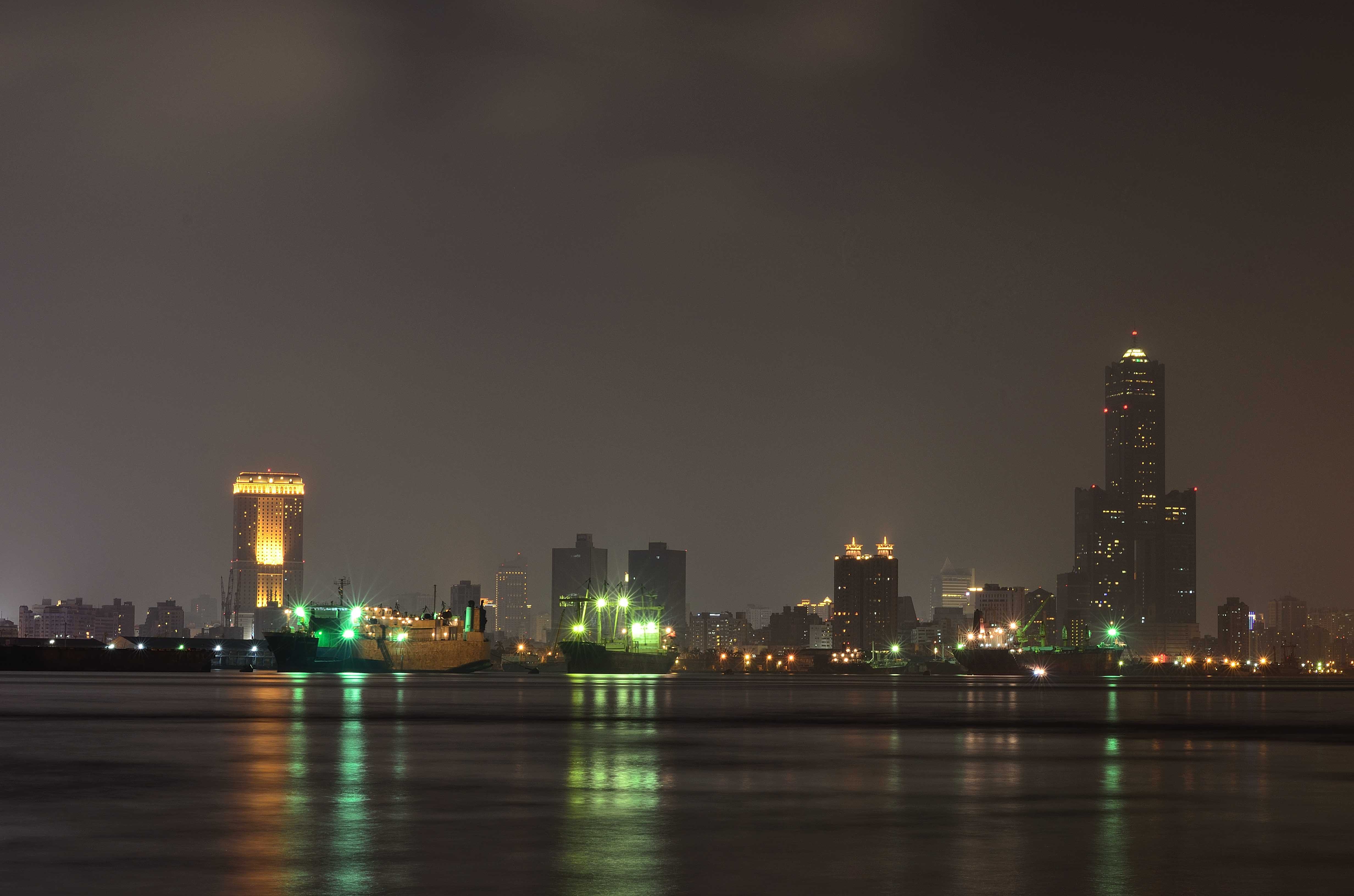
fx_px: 2815
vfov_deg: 18.1
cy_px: 448
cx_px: 677
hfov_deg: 27.0
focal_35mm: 75
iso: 100
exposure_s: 30
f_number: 16
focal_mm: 50
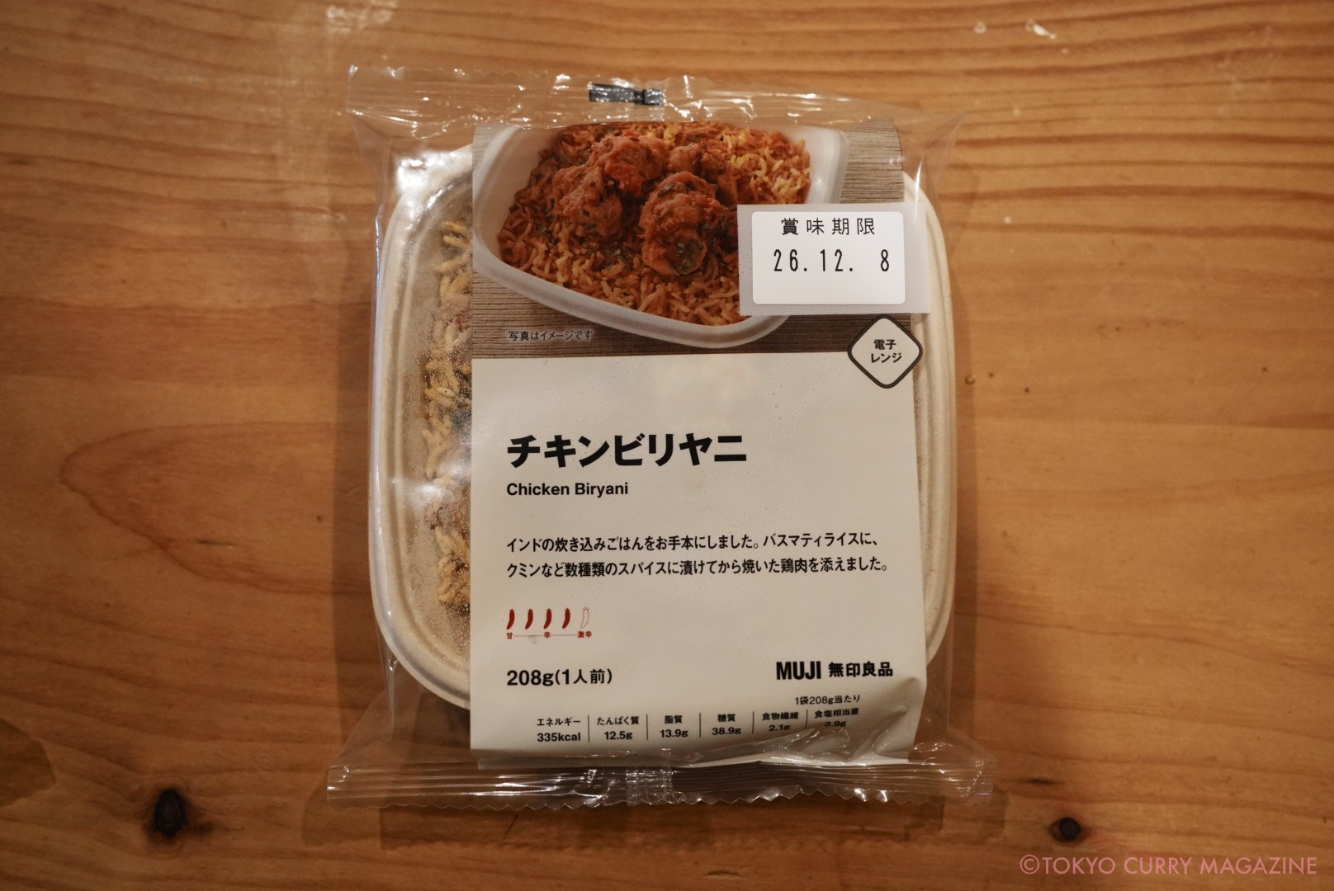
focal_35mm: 35
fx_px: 1298
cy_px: 446
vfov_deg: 37.9
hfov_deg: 54.4
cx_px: 667
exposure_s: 1/250
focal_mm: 35
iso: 4000
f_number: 4.5
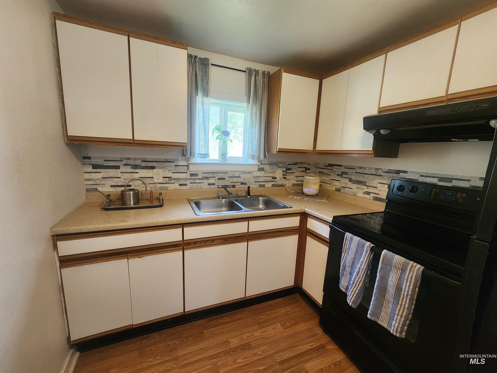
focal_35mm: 13
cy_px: 186
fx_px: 187
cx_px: 248
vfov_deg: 89.9
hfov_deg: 106.2
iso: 250
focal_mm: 2.2
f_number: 2.2
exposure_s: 1/60
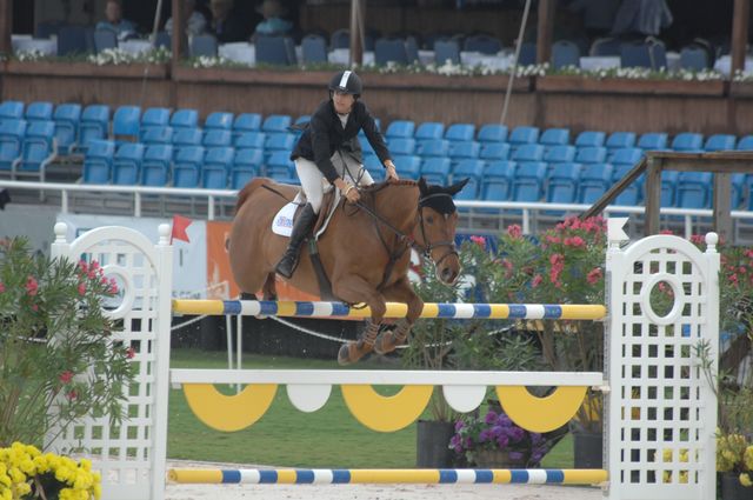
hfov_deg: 3.4
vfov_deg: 2.3
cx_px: 376
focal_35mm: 600
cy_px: 250
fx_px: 12534
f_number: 5.6
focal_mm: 400
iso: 400
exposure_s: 1/500
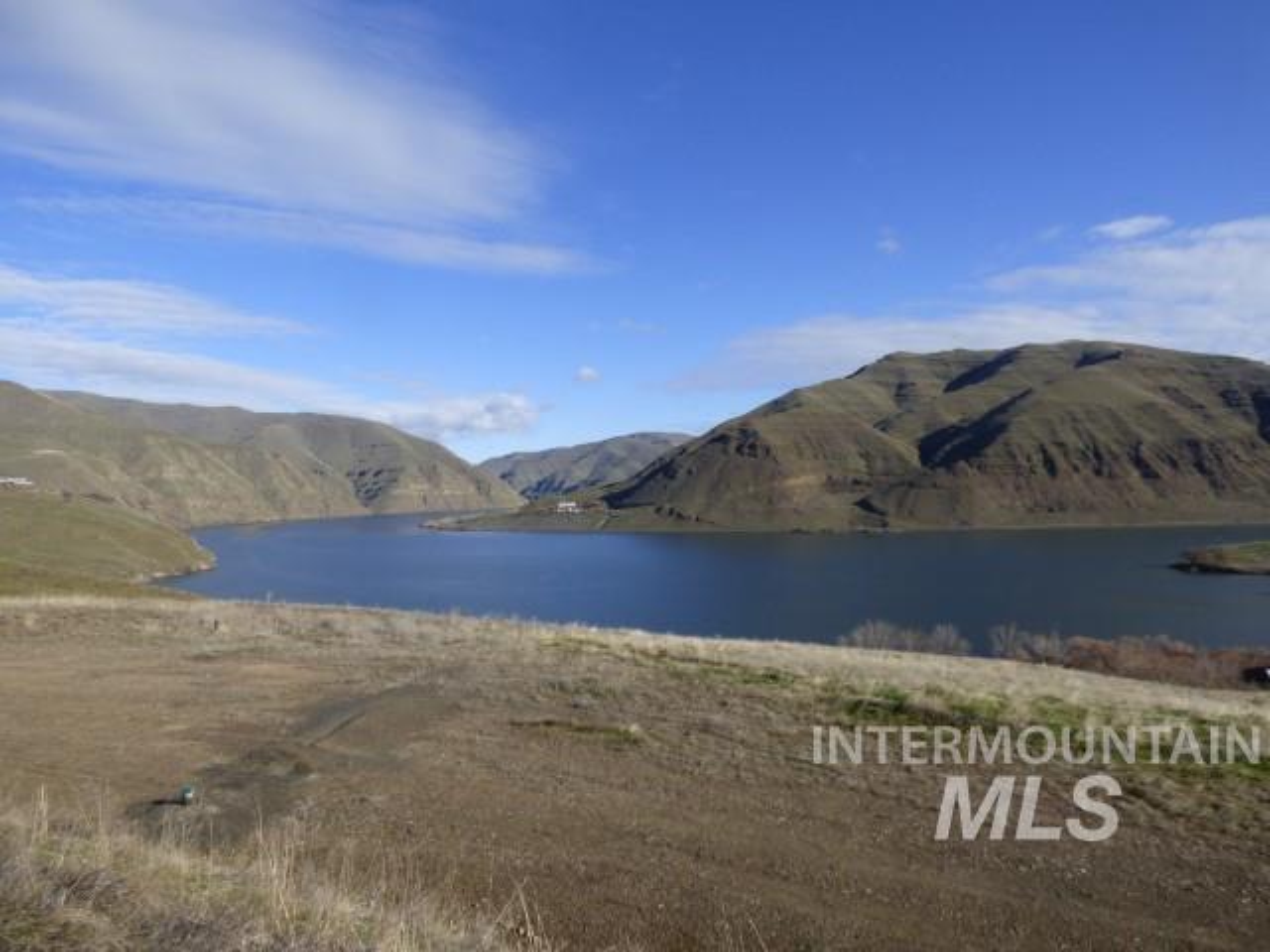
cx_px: 635
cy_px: 476
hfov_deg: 81.7
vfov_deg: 66.0
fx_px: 734
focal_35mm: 20
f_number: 2.8
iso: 100
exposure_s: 1/1600
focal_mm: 3.58
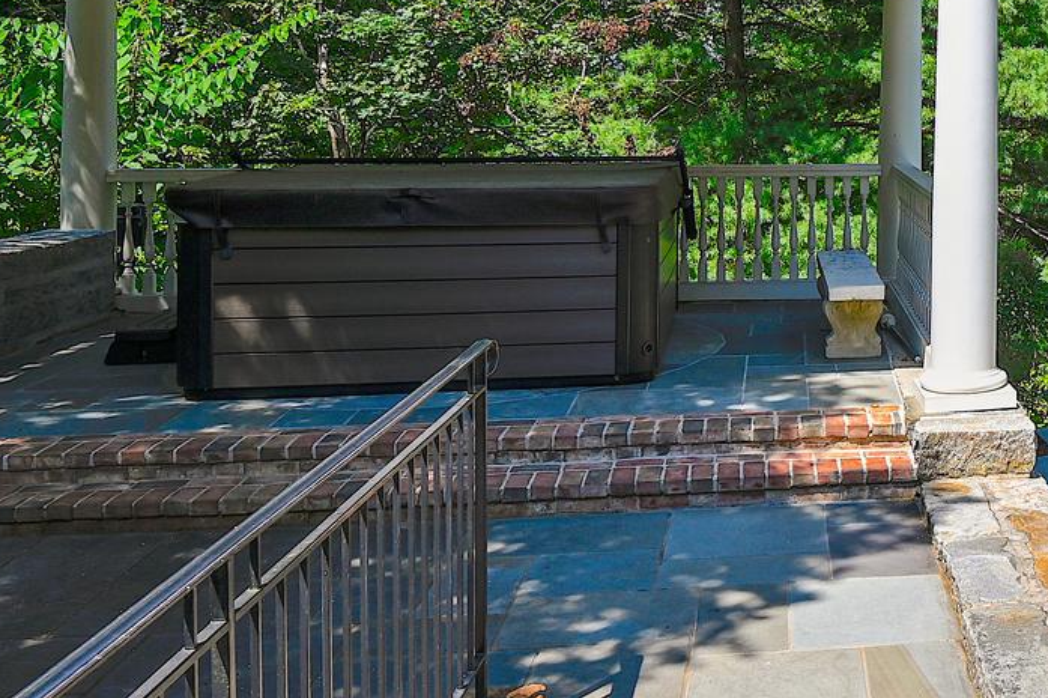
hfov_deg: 37.3
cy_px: 111
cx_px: 1059
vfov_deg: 27.9
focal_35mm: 47
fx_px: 1368
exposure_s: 1/320
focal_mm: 16
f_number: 6.3
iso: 100
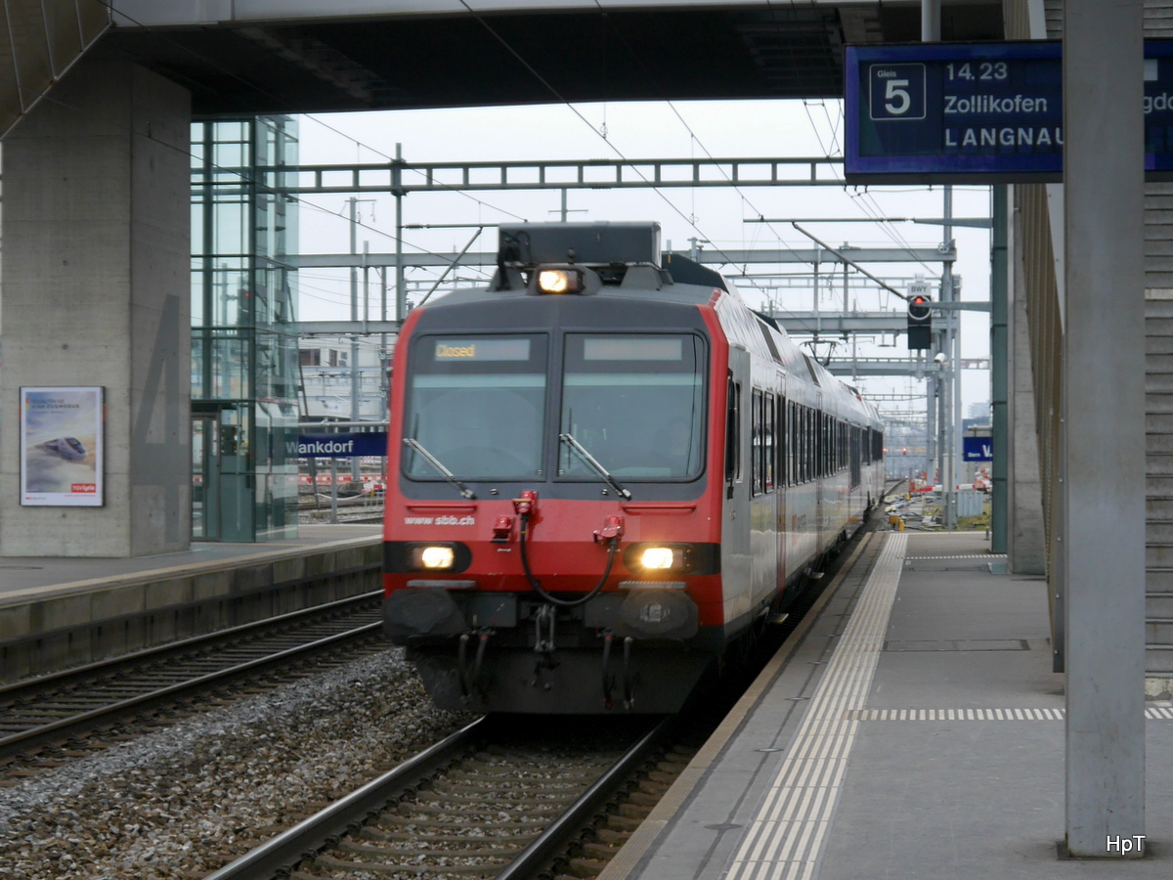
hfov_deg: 41.2
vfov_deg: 31.5
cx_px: 586
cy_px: 440
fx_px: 1559
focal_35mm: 46
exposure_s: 1/100
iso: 160
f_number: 4.5
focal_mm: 23
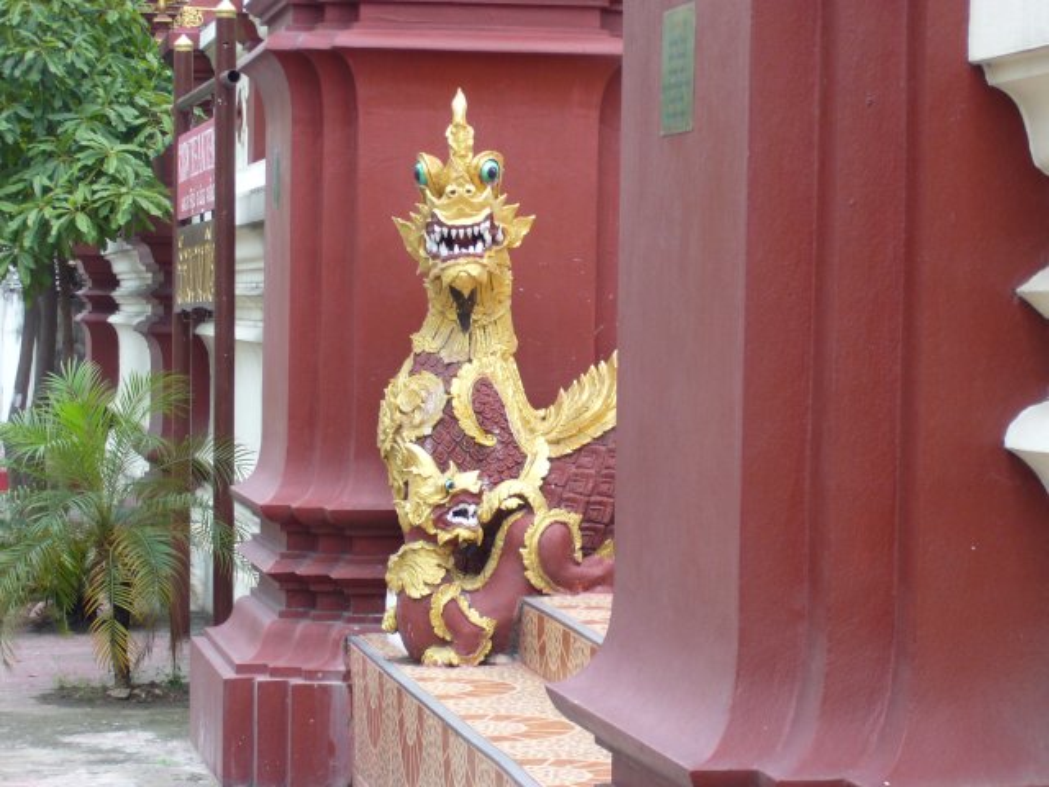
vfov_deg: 14.1
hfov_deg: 18.7
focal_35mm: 105
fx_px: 3182
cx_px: 524
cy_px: 394
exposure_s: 1/25
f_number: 5
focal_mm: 17.4
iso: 100
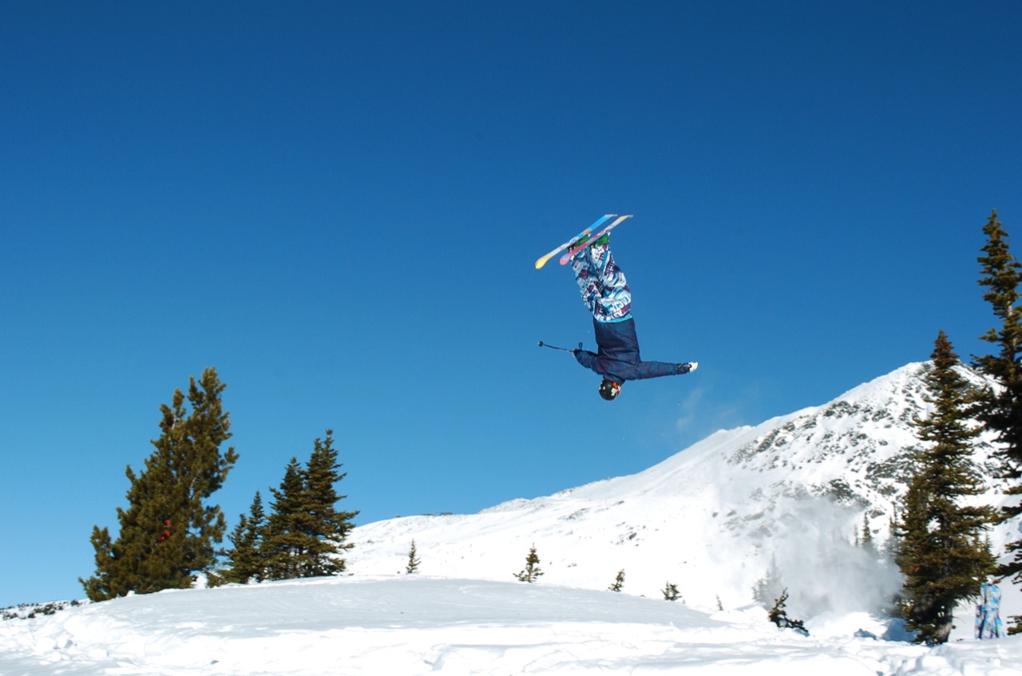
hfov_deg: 53.2
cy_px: 338
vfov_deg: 36.7
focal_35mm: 36
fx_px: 1020
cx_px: 511
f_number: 11
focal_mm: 24
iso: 200
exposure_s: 1/400
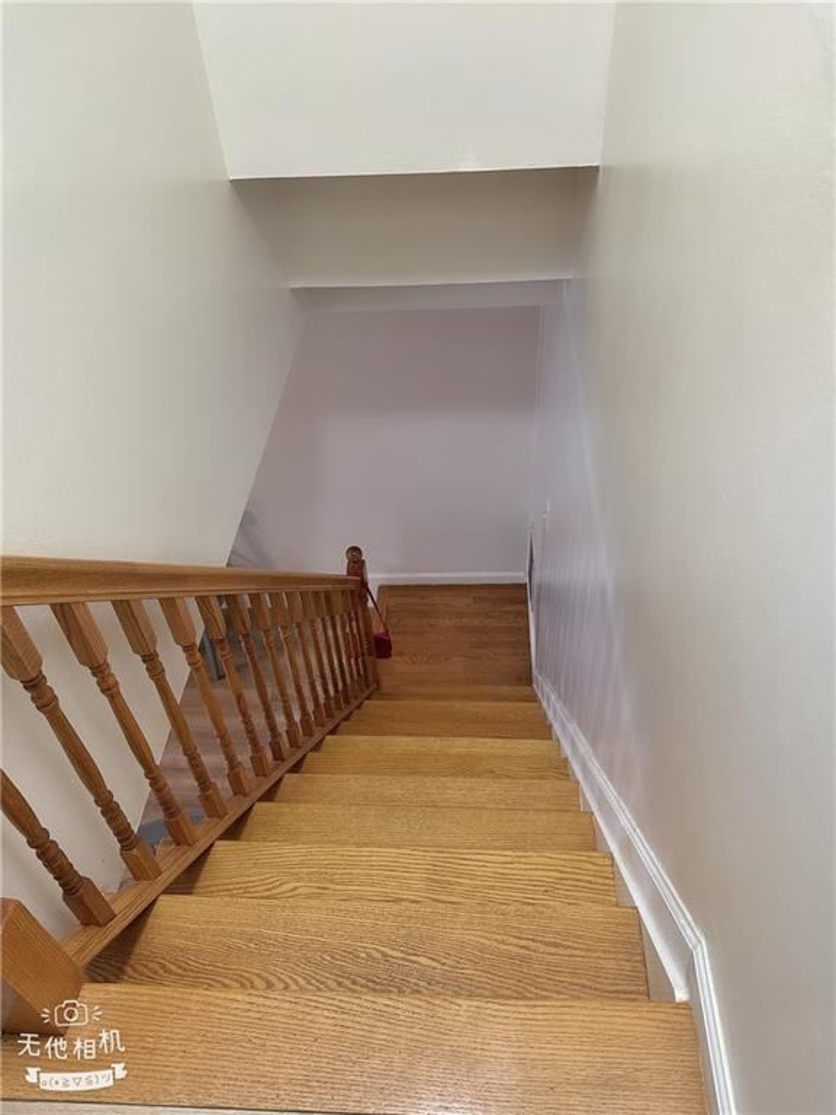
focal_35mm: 24
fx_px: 773
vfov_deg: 71.6
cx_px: 418
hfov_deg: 56.8
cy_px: 558
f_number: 1.78
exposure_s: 1/60
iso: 100
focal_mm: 6.76
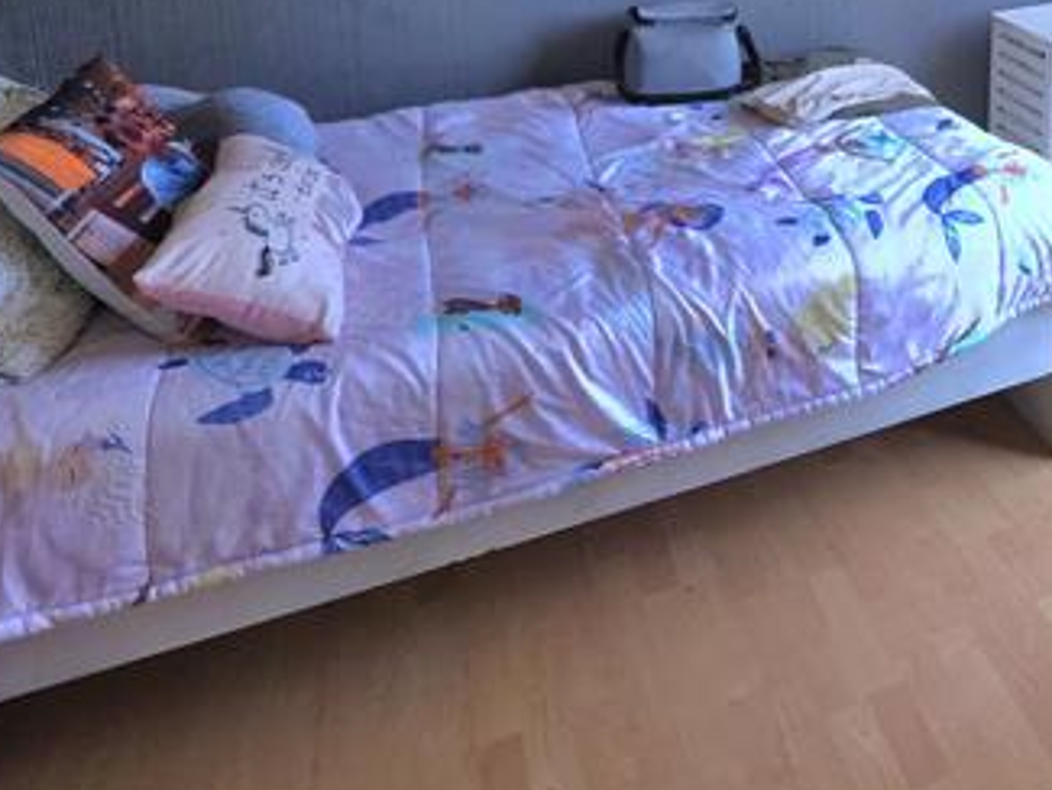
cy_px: -84
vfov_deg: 37.0
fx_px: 973
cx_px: 884
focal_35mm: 32
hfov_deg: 52.1
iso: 25
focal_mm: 2.2
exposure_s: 1/50.3
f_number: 1.9
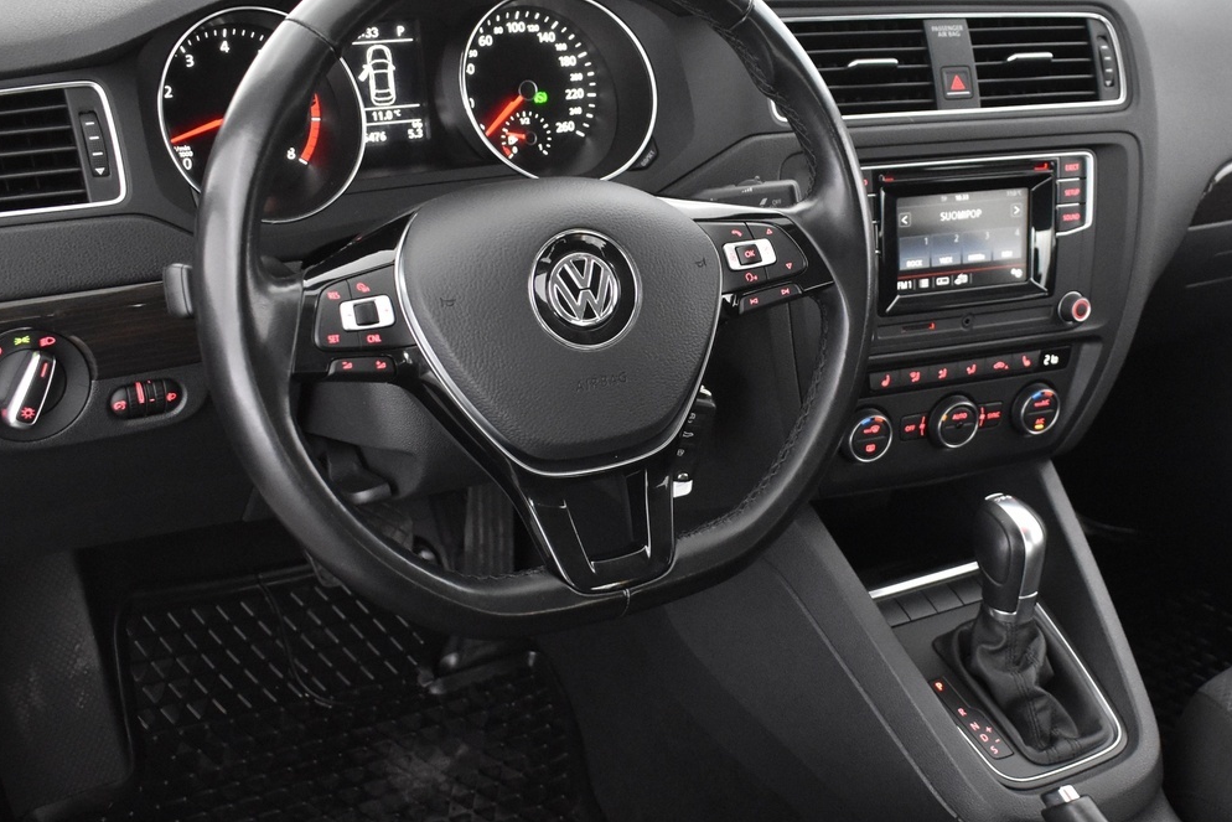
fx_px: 1506
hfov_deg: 44.4
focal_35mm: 44
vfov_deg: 30.4
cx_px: 711
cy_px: 531
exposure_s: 1/25
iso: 3200
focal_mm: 18
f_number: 3.5
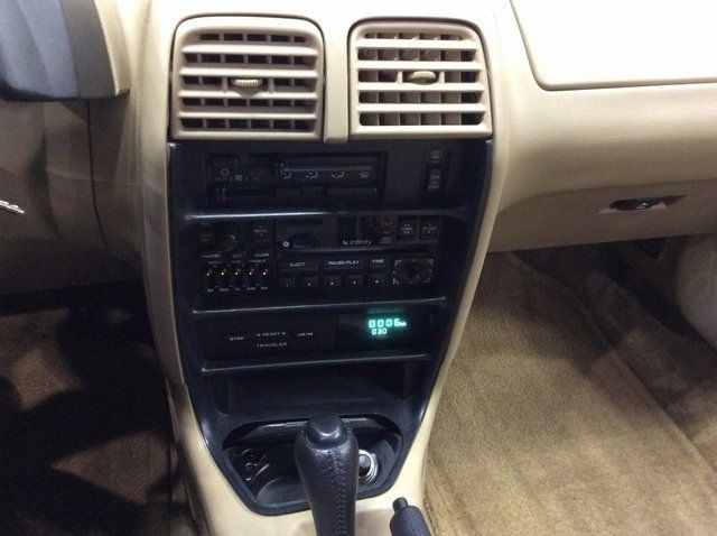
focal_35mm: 32
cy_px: 268
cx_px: 358
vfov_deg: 44.1
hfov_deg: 56.9
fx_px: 662
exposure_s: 1/15
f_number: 2.4
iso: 320
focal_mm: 3.3
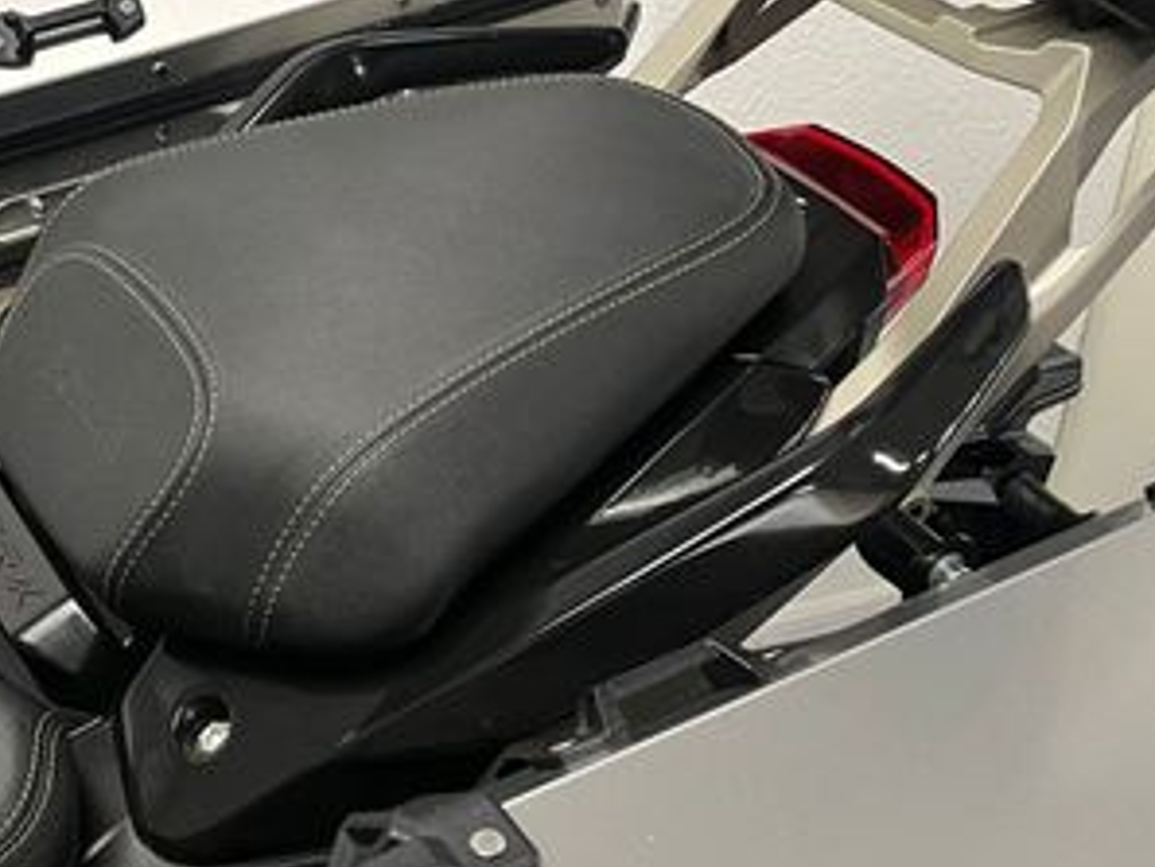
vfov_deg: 26.1
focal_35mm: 56
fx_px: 1869
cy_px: 432
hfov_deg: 33.4
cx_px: 249
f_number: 1.6
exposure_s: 1/50
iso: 100
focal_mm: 5.1
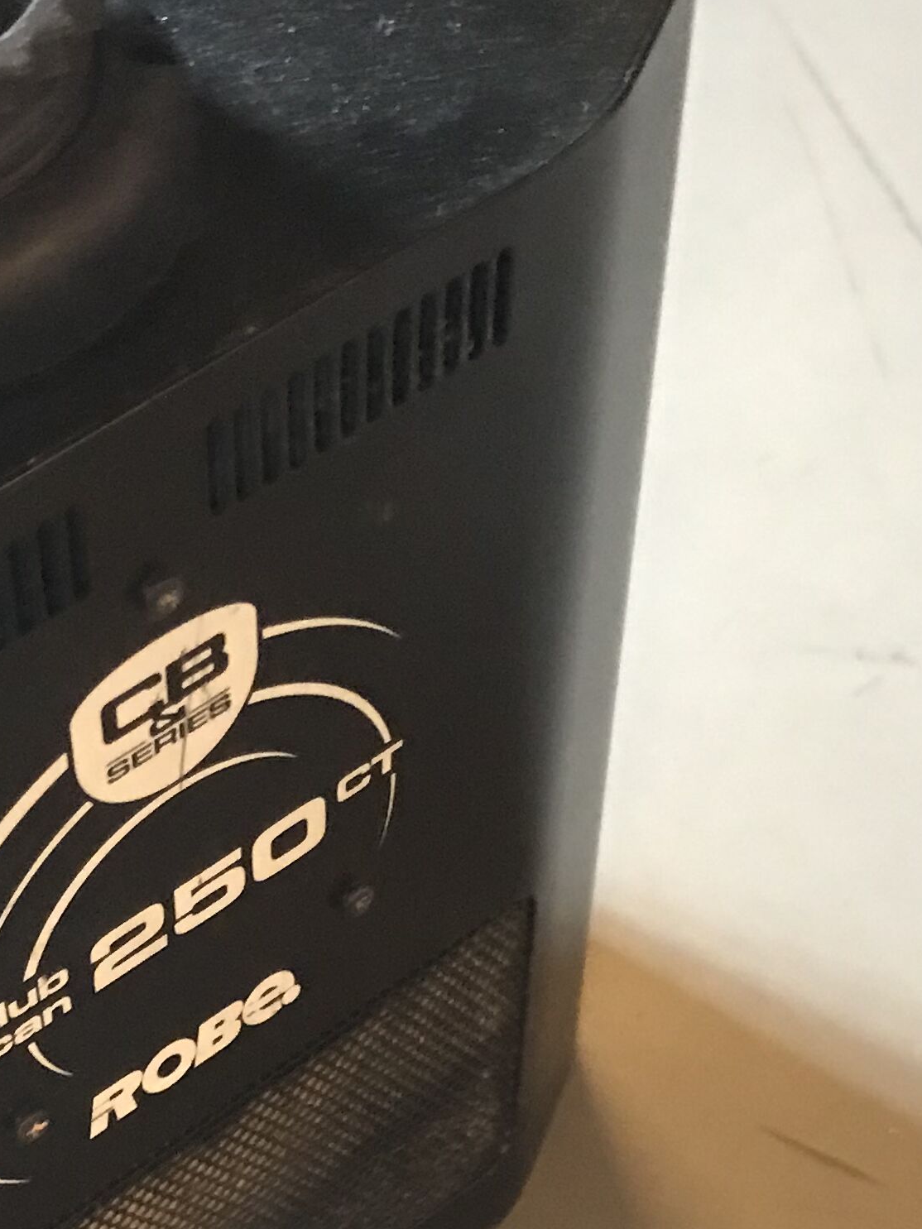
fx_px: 2699
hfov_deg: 19.3
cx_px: 248
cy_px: 1057
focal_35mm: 76
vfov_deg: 25.0
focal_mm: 3.99
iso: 100
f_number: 1.8
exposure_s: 1/7
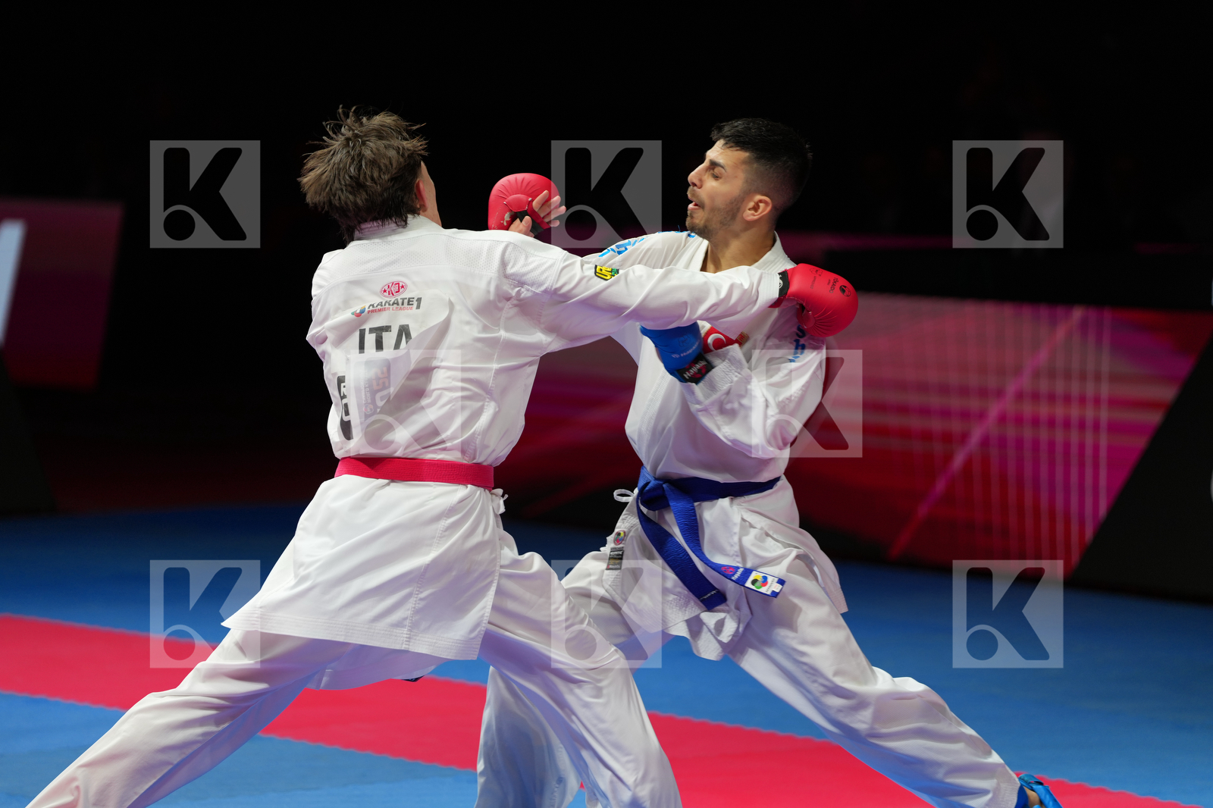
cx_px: 606
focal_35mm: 173
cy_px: 404
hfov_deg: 11.9
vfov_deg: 7.9
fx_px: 5828
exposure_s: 1/1000
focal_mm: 173
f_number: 2.8
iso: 400
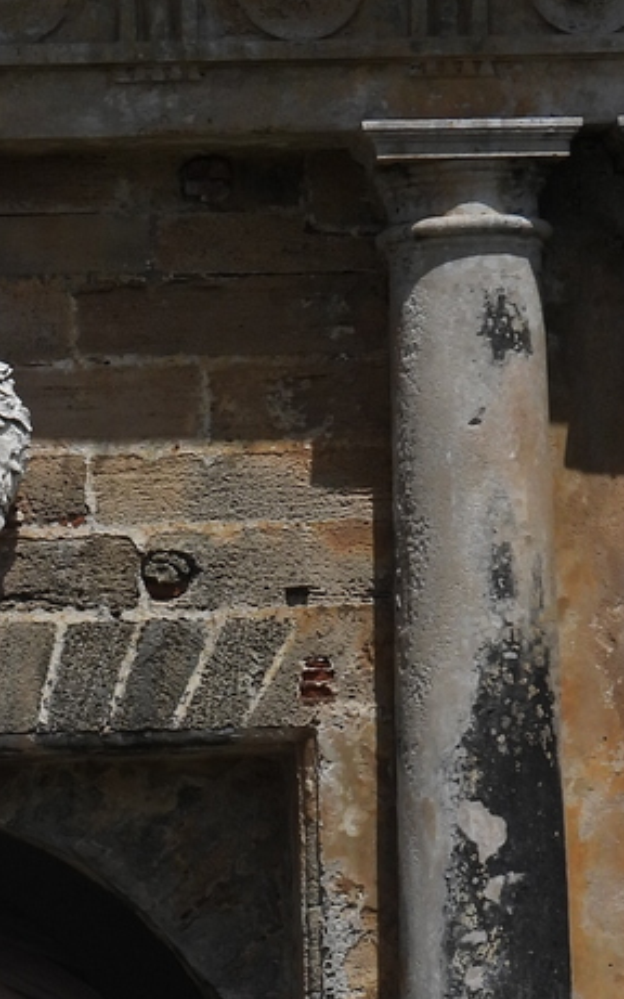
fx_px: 8410
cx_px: -110
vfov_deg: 6.8
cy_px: 553
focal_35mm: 309
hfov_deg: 4.2
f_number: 4.5
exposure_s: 1/2000
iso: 100
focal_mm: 18.7
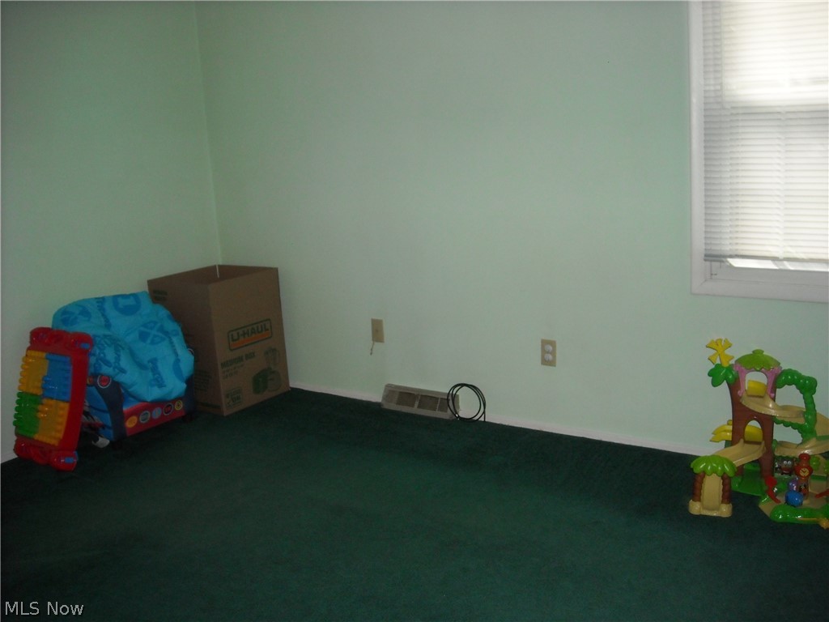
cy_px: 311
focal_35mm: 35
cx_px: 414
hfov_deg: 52.6
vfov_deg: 40.7
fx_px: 838
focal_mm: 5.7
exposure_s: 1/60
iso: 200
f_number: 2.8
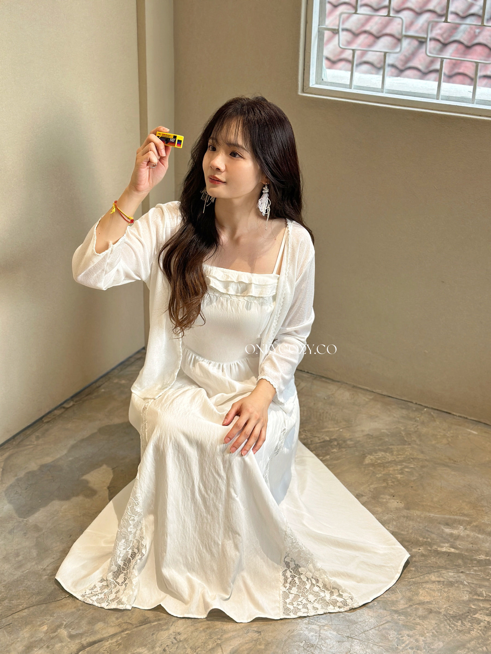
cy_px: 327
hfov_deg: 30.3
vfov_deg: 39.7
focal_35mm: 48
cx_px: 246
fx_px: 908
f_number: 1.78
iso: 125
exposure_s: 1/100
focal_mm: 6.86
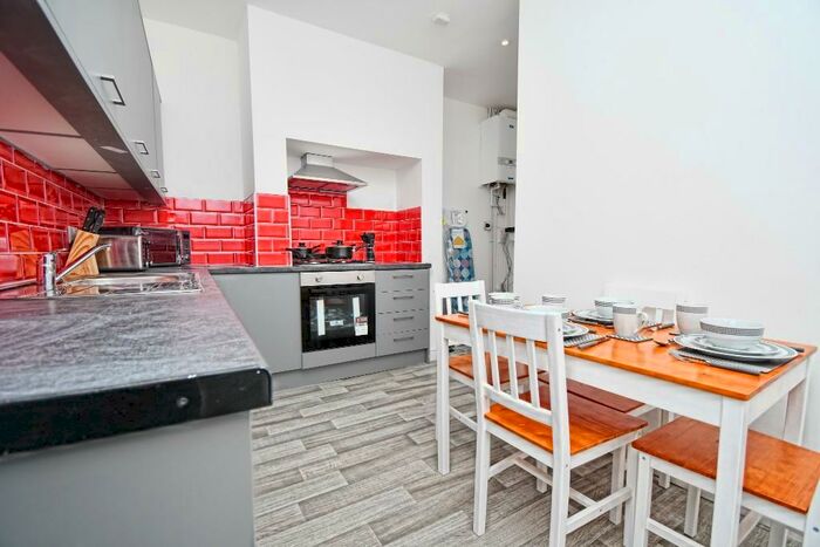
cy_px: 274
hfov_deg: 100.4
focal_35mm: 15
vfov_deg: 77.4
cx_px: 410
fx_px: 342
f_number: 4.5
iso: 140
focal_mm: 10
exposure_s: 1/250
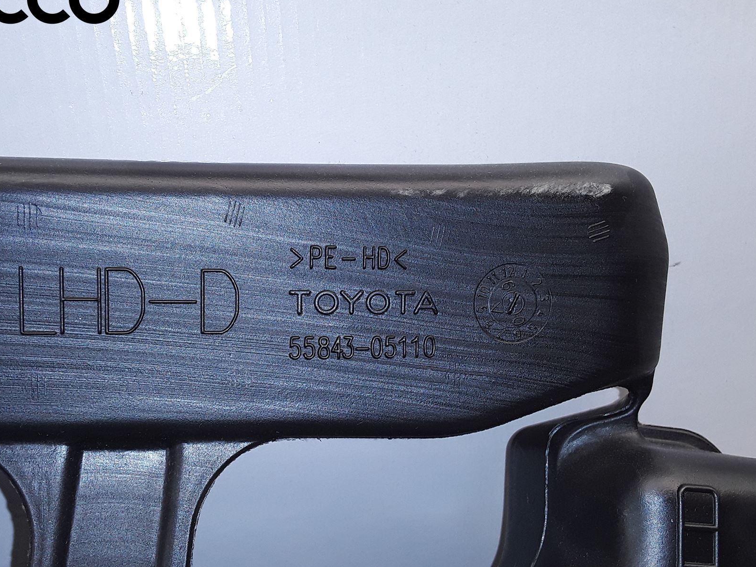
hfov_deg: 51.1
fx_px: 786
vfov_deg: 39.5
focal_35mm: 36
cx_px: 314
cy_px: 337
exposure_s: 1/100
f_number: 1.9
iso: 40
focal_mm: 2.91
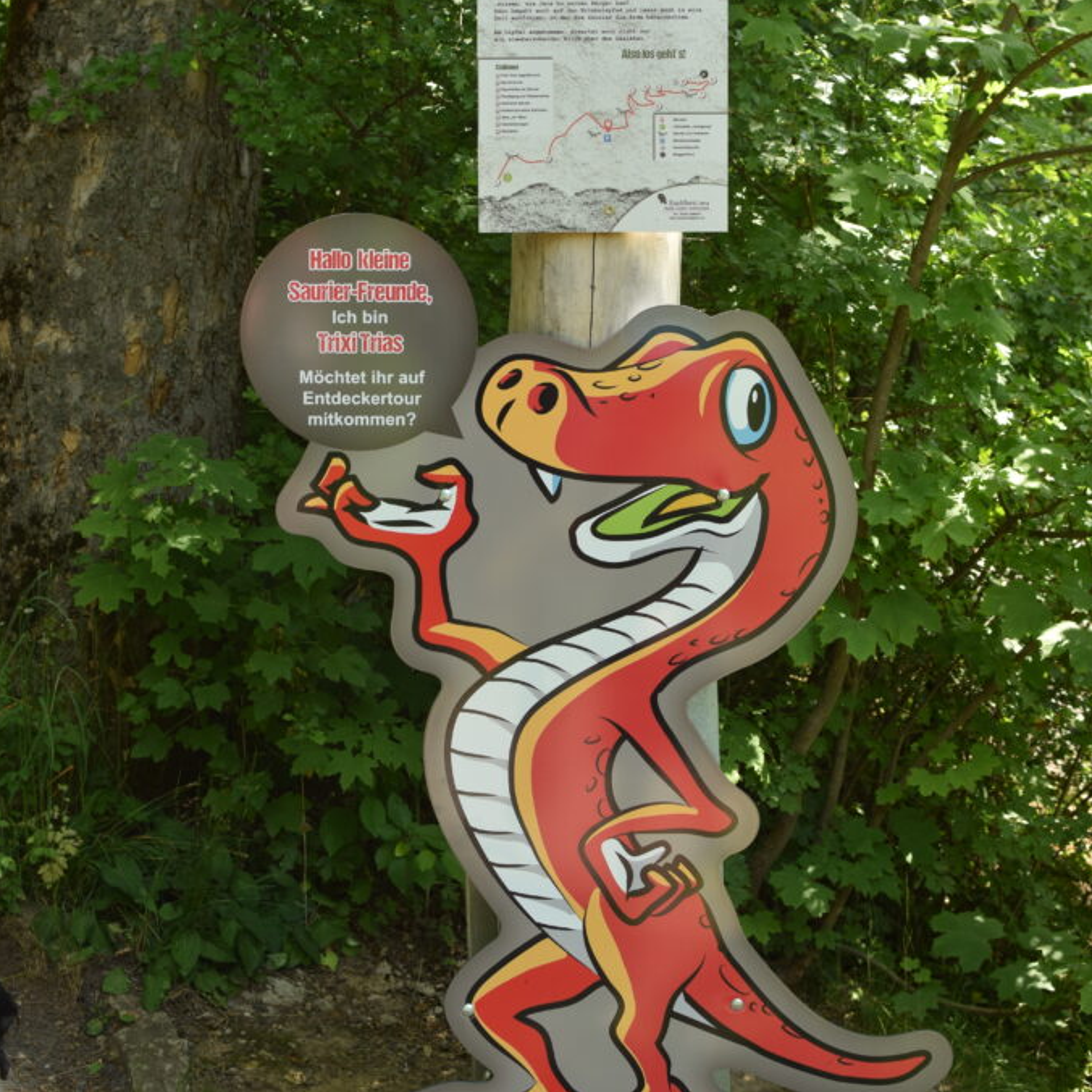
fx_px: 2414
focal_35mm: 68
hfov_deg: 25.5
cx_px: 547
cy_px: 460
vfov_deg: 25.5
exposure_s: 1/100
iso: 100
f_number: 5
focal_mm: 35
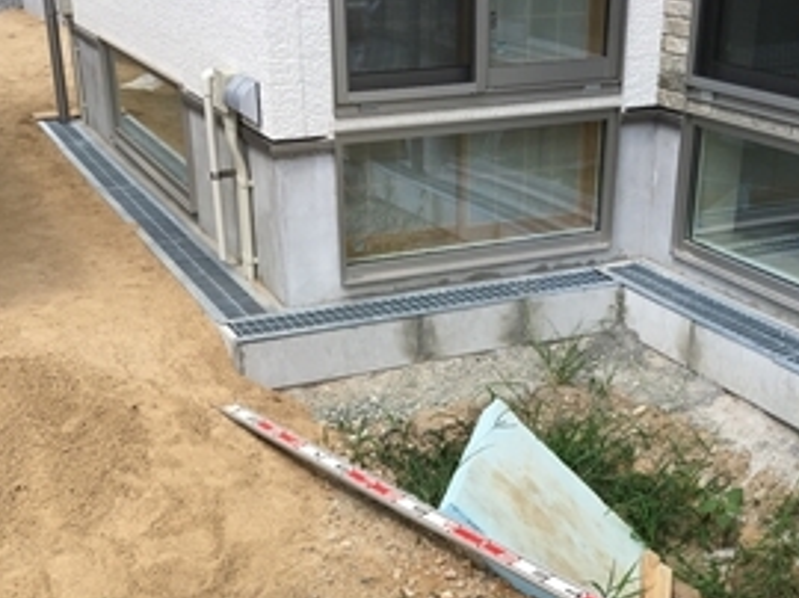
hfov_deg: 37.5
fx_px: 1176
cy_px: 500
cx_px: 434
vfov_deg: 27.8
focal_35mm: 51
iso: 25
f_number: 2.2
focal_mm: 4.15
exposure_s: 1/810
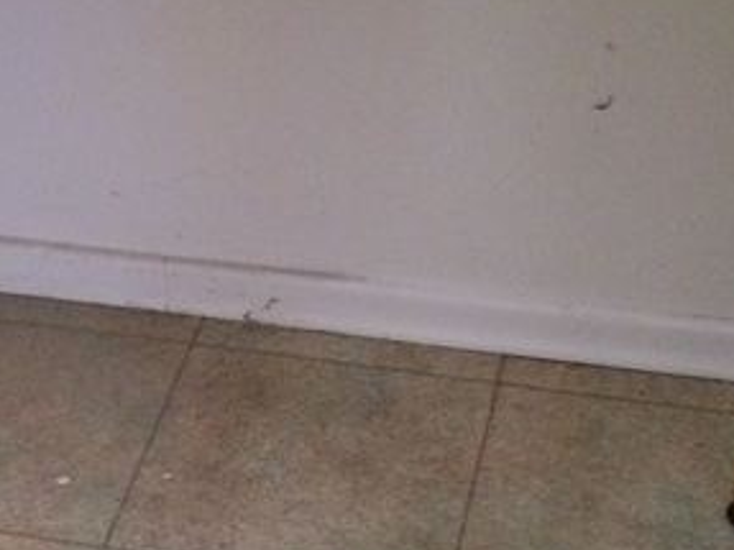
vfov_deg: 15.6
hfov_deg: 20.6
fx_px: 1992
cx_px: 125
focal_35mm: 94
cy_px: 423
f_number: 2.2
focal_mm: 4.12
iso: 320
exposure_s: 1/30
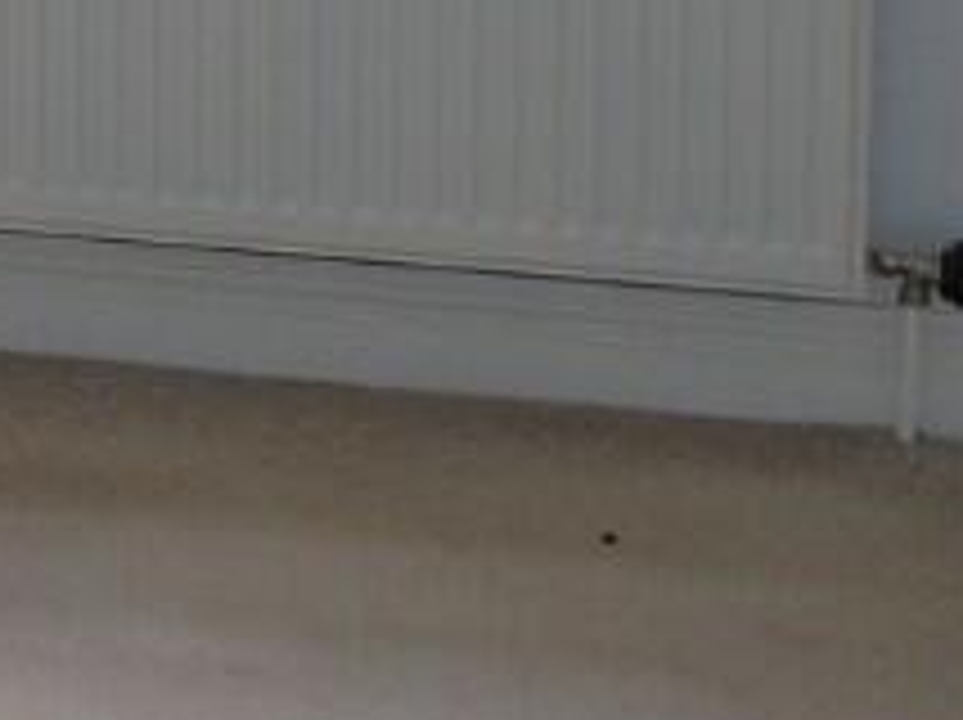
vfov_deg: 8.8
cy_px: -513
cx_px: -531
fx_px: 4529
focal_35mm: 163
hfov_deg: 11.6
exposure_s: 1/50
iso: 80
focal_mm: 6.1
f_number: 3.8
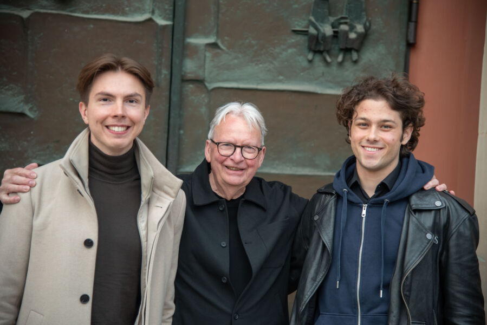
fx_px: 1150
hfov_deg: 23.9
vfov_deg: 16.1
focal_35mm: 85
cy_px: 162
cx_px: 244
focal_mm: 85
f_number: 4
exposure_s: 1/60
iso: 640
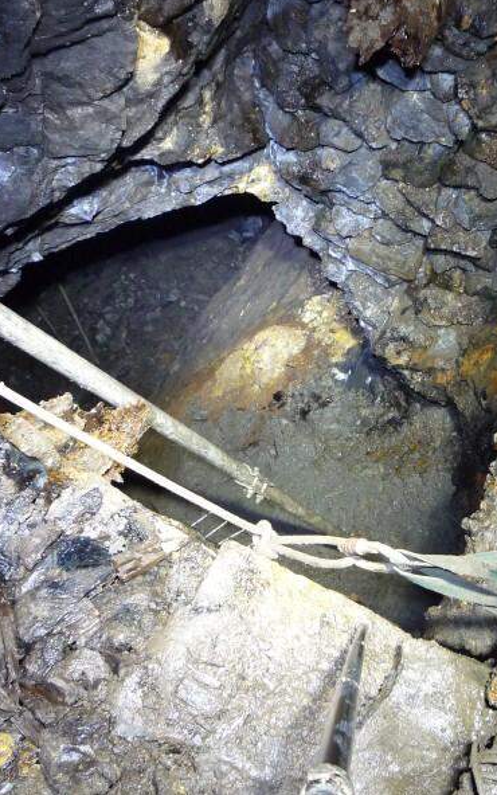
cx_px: 357
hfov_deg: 29.5
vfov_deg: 46.2
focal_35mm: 43
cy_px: 396
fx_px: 932
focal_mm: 5.2
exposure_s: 4
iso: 200
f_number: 3.3
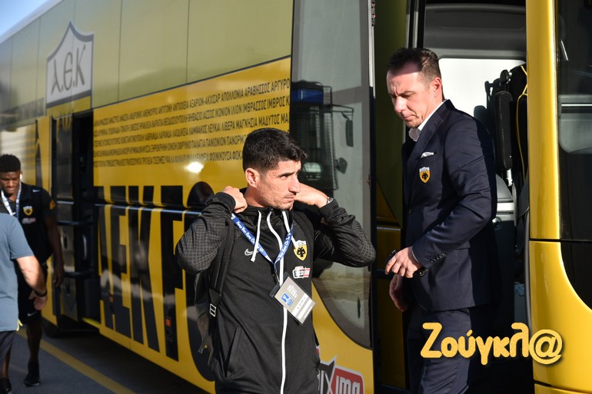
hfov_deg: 28.8
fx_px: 1151
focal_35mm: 70
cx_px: 296
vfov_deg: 19.4
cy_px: 197
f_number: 6.3
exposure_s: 1/640
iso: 360
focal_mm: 70
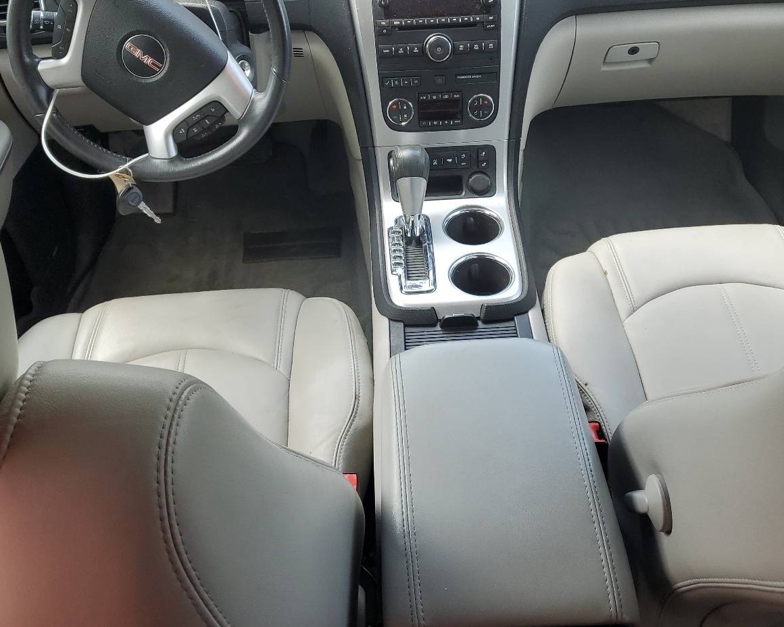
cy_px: 230
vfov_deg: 41.9
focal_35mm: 35
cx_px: 401
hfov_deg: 51.5
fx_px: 812
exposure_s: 1/312
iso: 50
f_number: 1.5
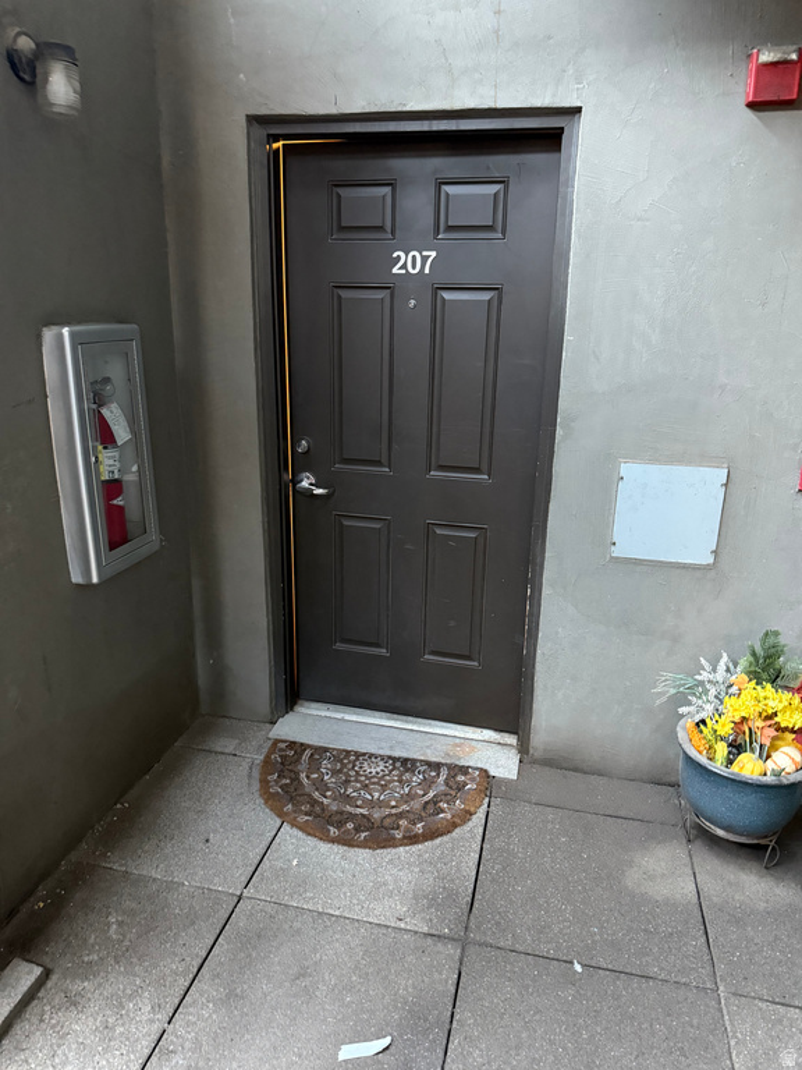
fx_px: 741
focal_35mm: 24
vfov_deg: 71.6
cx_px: 401
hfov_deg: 56.8
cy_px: 535
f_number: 1.78
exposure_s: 1/30
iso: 1000
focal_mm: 6.76
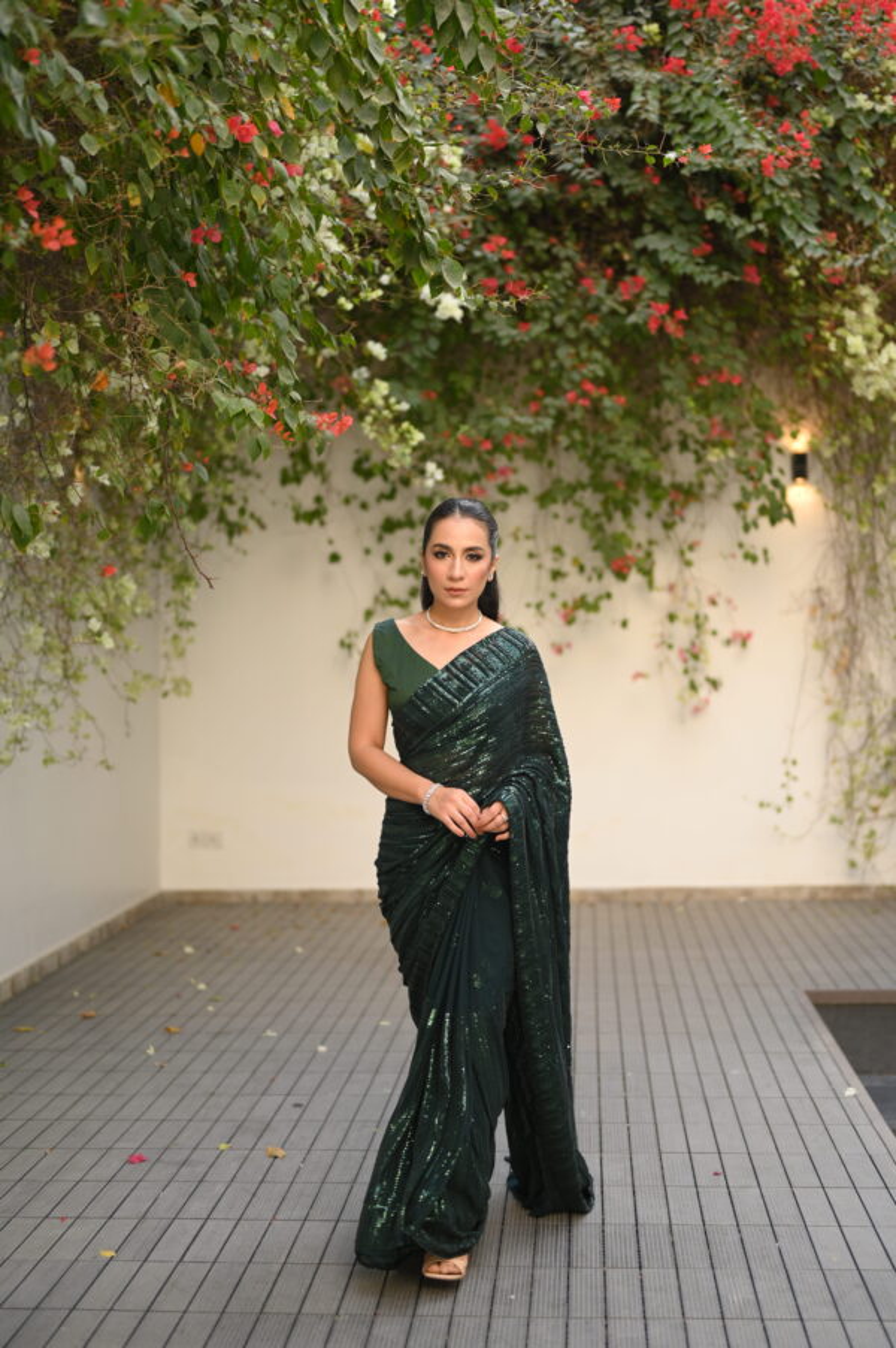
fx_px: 1869
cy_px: 674
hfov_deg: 27.0
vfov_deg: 39.6
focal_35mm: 50
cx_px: 448
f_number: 2
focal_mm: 50
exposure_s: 1/250
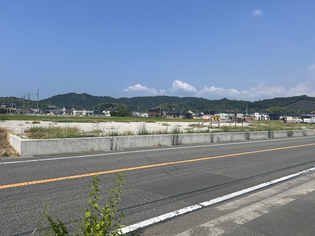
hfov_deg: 67.3
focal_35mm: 26
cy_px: 118
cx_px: 158
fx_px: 237
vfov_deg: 53.1
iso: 50
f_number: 1.5
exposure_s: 1/6211
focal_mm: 5.7
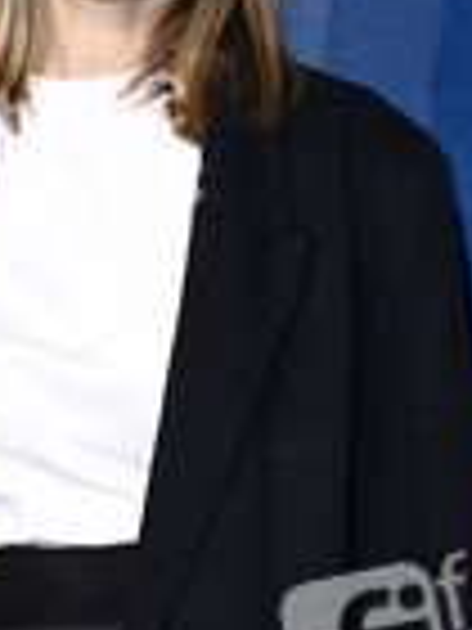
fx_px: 5000
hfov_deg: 5.4
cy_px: 405
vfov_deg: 7.2
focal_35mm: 275
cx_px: 103
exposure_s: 1/250
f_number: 5.6
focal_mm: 100
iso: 1250
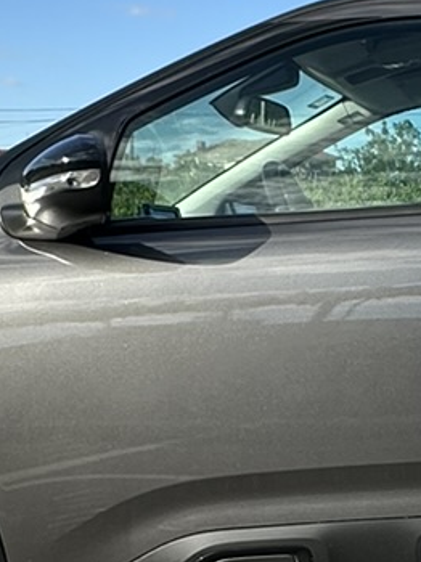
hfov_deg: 16.8
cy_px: 389
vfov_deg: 23.7
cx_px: 562
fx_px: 1331
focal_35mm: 82
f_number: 2.2
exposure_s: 1/807
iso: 40
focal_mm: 2.22
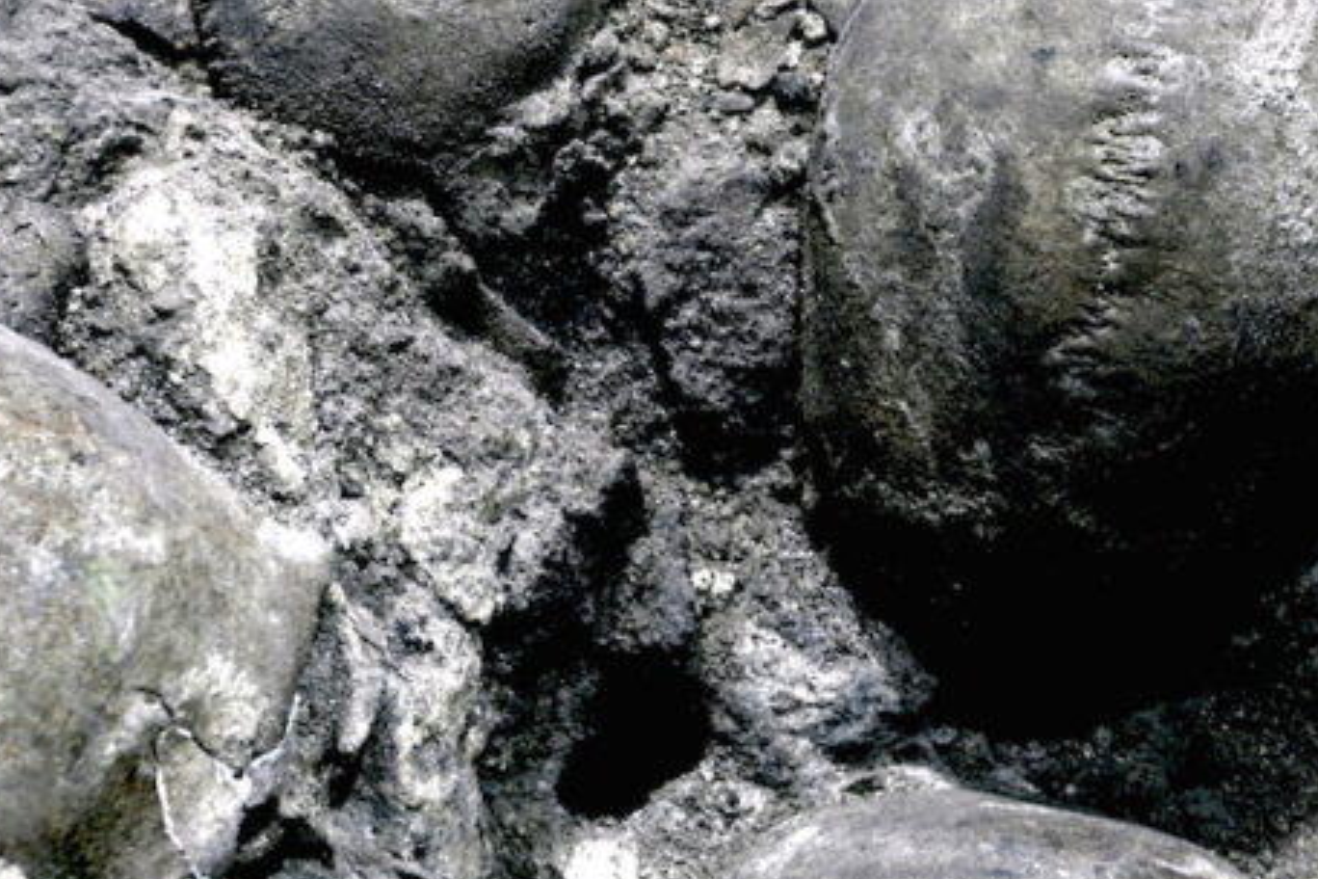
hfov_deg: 10.7
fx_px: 6992
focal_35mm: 191
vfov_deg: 7.2
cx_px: 1162
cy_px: 106
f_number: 8
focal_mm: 85
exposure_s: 1/13
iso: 320
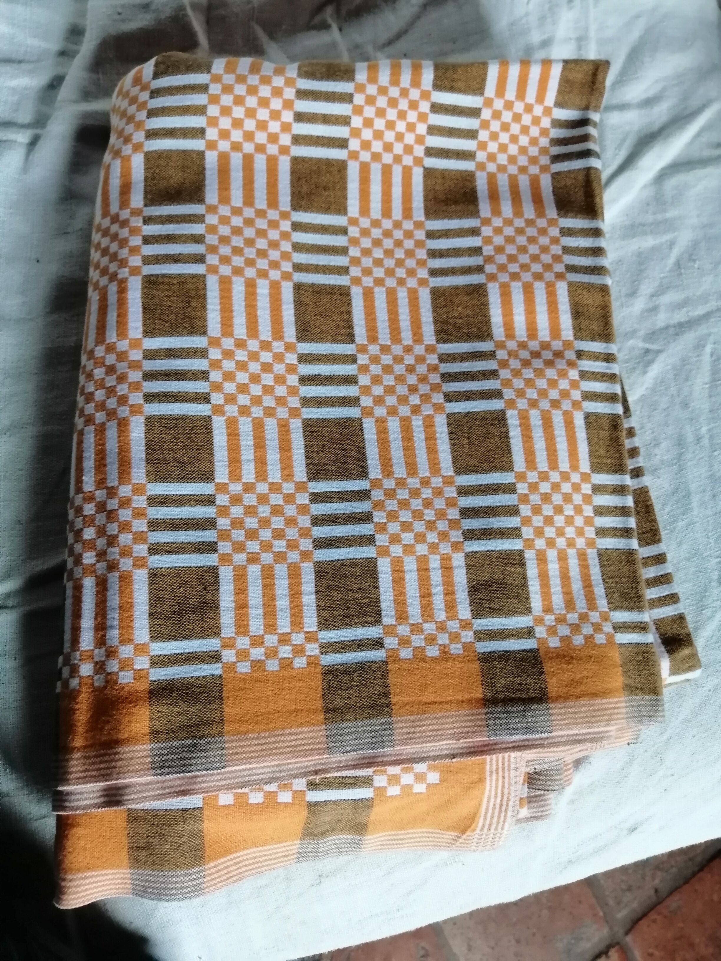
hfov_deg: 53.1
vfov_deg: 67.3
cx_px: 360
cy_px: 480
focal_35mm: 26
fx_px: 722
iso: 400
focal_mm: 3.95
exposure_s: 1/33.3
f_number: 1.8
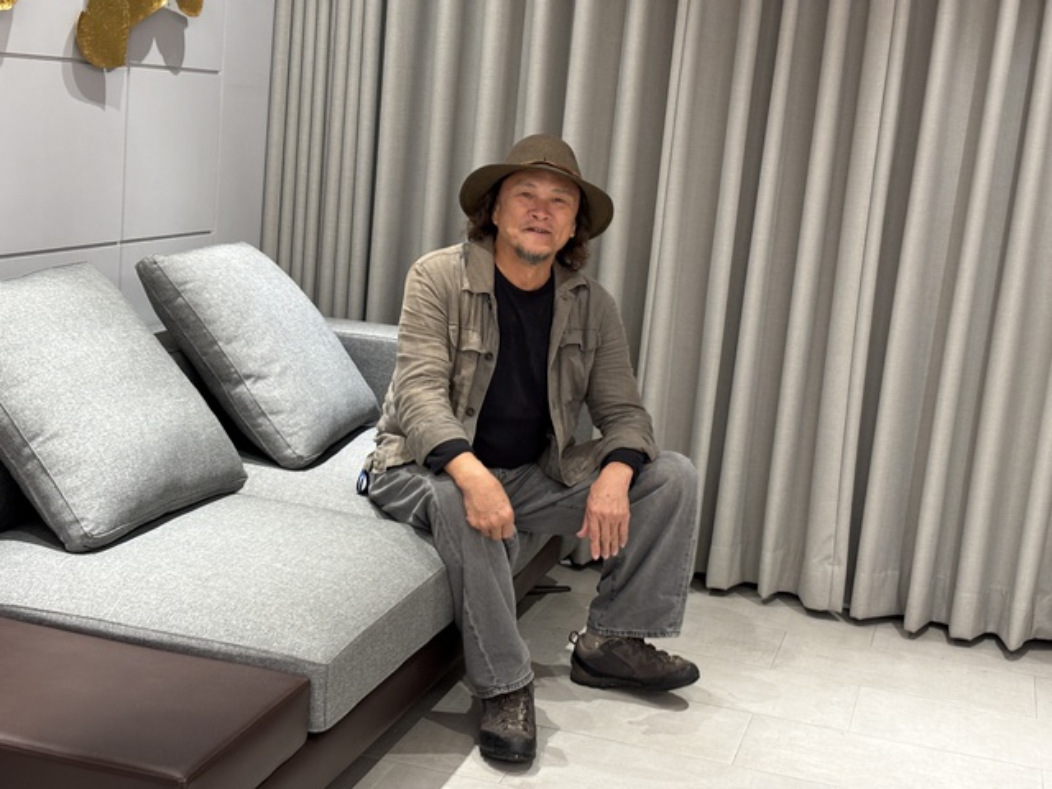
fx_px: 1580
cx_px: 526
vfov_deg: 28.0
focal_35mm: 52
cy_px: 394
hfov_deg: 36.8
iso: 125
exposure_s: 1/40
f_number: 1.6
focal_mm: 5.96
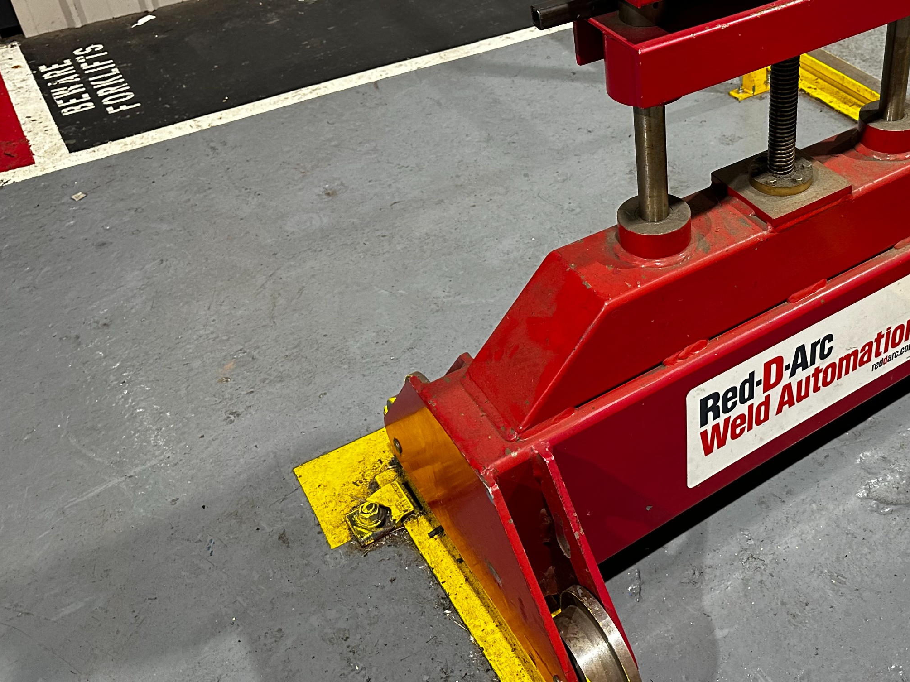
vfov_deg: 36.3
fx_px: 1025
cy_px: 214
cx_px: 738
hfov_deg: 45.3
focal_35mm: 39
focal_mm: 6.86
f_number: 1.78
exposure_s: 1/50
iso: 400
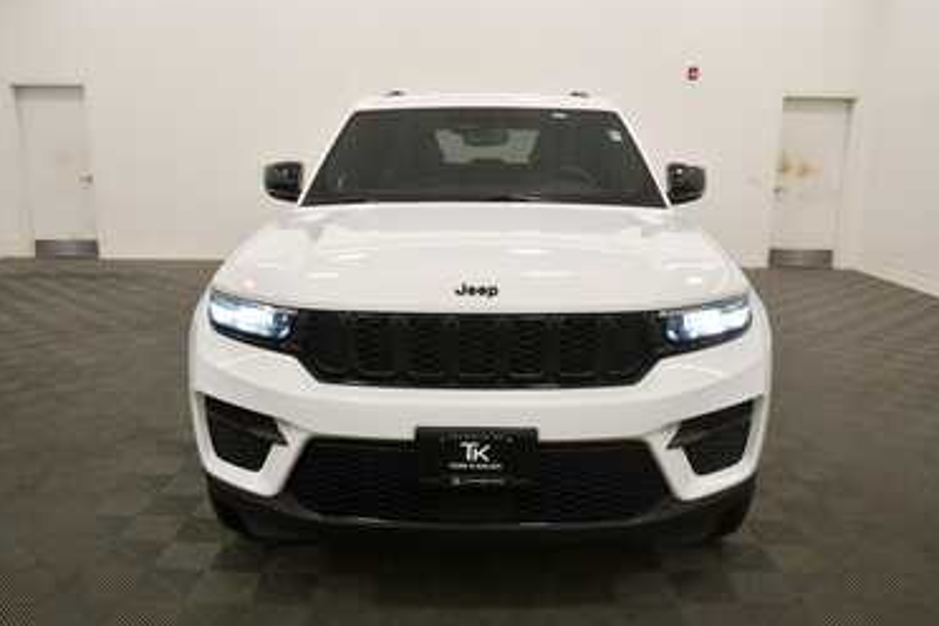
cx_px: 480
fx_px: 756
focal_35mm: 29
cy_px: 323
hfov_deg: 63.7
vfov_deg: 45.0
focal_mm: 18
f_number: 5.6
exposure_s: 1/250
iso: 800
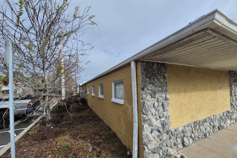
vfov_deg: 80.9
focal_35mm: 14
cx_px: 119
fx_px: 92
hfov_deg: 104.3
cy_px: 88
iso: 50
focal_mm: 1.74
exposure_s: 1/2248
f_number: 2.2
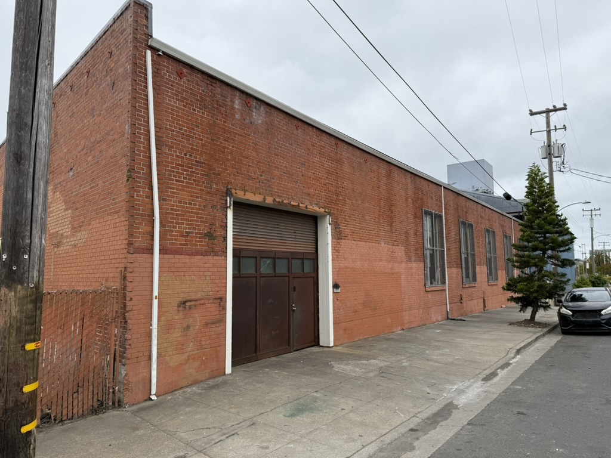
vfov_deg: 56.8
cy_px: 229
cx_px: 306
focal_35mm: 24
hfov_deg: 71.6
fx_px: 424
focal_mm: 6.76
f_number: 1.78
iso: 80
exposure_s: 1/4975
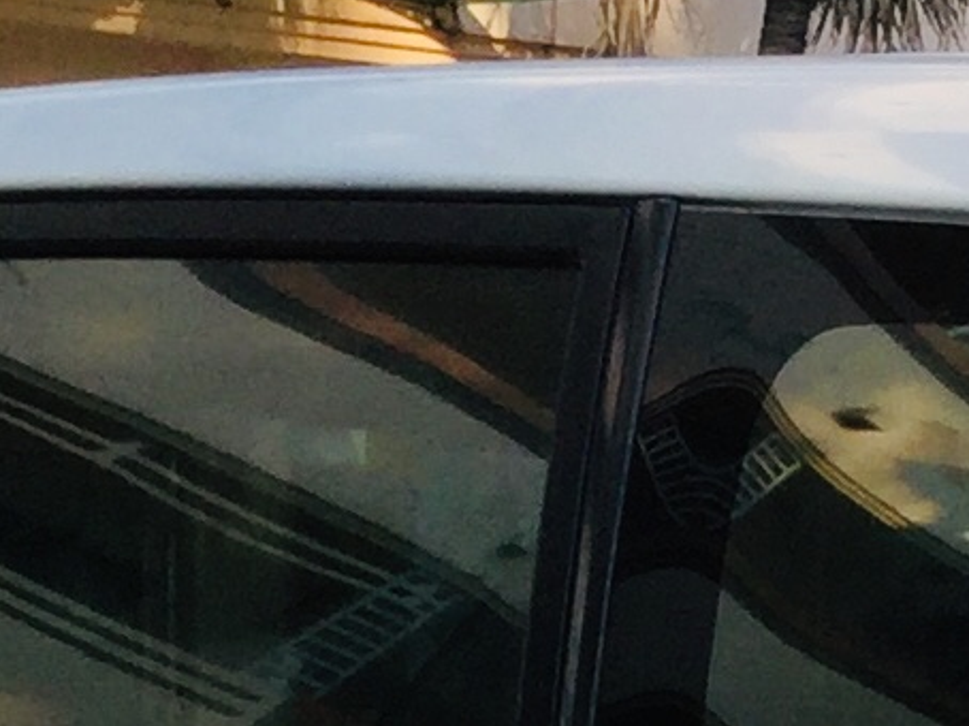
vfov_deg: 6.4
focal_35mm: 223
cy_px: 1531
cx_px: 973
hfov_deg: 8.8
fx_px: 6239
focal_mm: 3.3
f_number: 2.4
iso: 25
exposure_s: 1/466
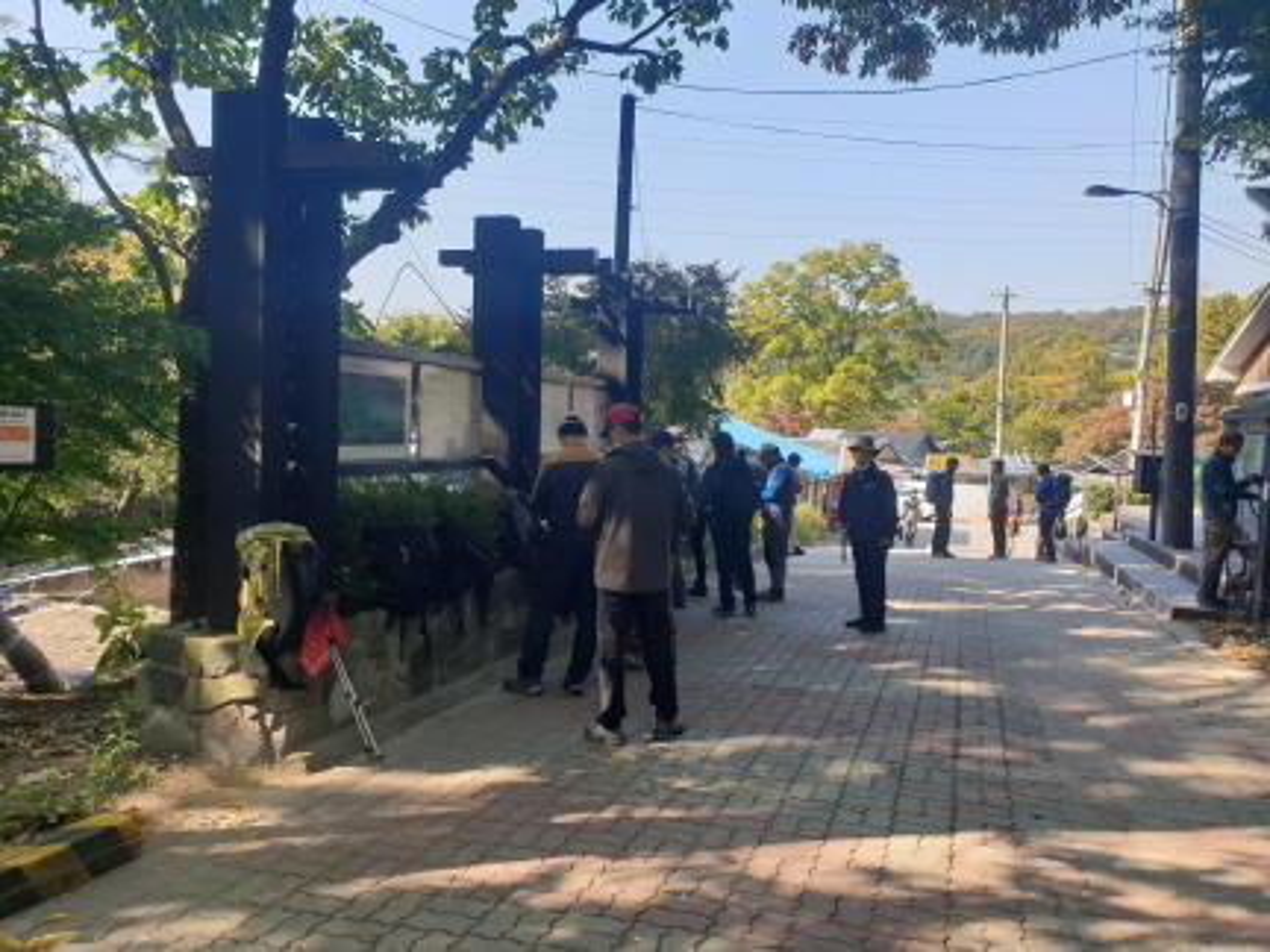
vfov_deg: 53.1
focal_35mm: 26
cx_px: 635
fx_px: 954
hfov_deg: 67.3
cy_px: 476
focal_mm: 4.3
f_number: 2.4
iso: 50
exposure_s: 1/523
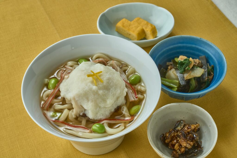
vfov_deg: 19.5
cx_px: 118
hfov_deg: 28.8
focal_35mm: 70
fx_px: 461
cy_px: 79
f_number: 20
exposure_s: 1/100
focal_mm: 70
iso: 800
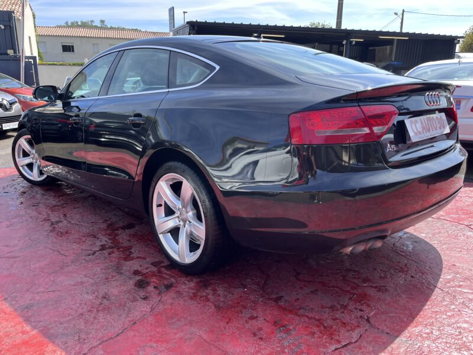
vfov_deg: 53.1
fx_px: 355
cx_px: 236
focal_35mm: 26
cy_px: 178
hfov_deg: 67.3
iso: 50
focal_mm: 5.1
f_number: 1.6
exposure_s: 1/649
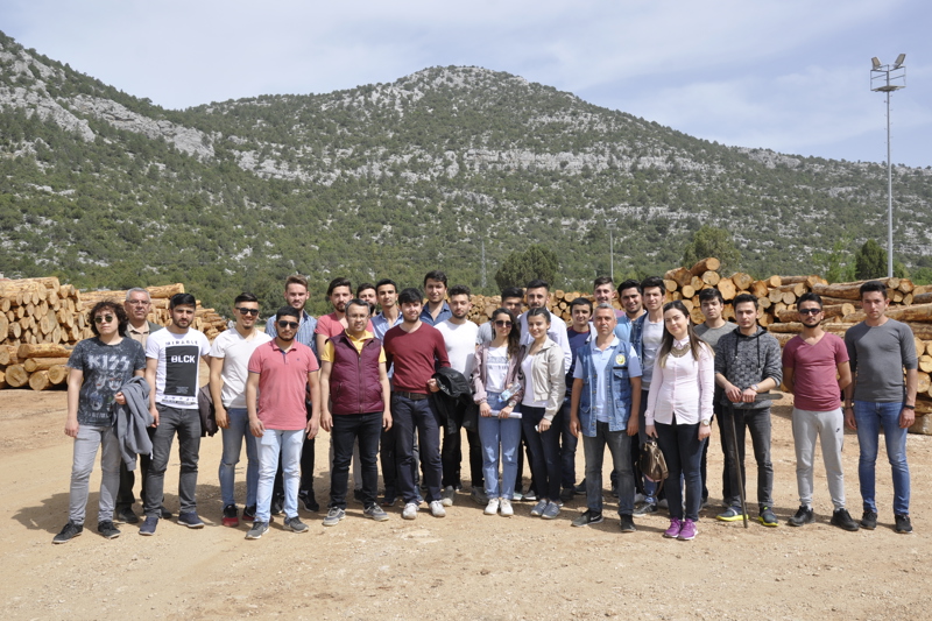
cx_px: 466
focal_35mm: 33
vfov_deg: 40.0
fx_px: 854
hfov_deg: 57.2
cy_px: 310
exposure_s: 1/400
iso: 200
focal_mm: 22
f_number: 10
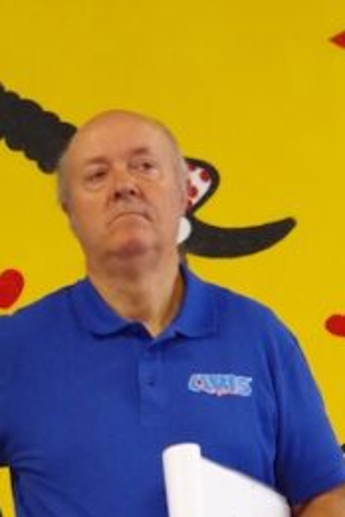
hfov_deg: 5.3
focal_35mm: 255
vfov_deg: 7.9
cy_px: 824
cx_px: -181
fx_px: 3665
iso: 3200
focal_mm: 65
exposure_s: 1/80
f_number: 4
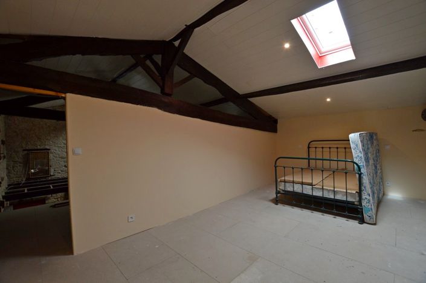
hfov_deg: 100.5
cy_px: 142
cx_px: 213
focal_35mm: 15
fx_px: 177
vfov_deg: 77.2
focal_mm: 10
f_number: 4.5
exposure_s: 1/80
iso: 400
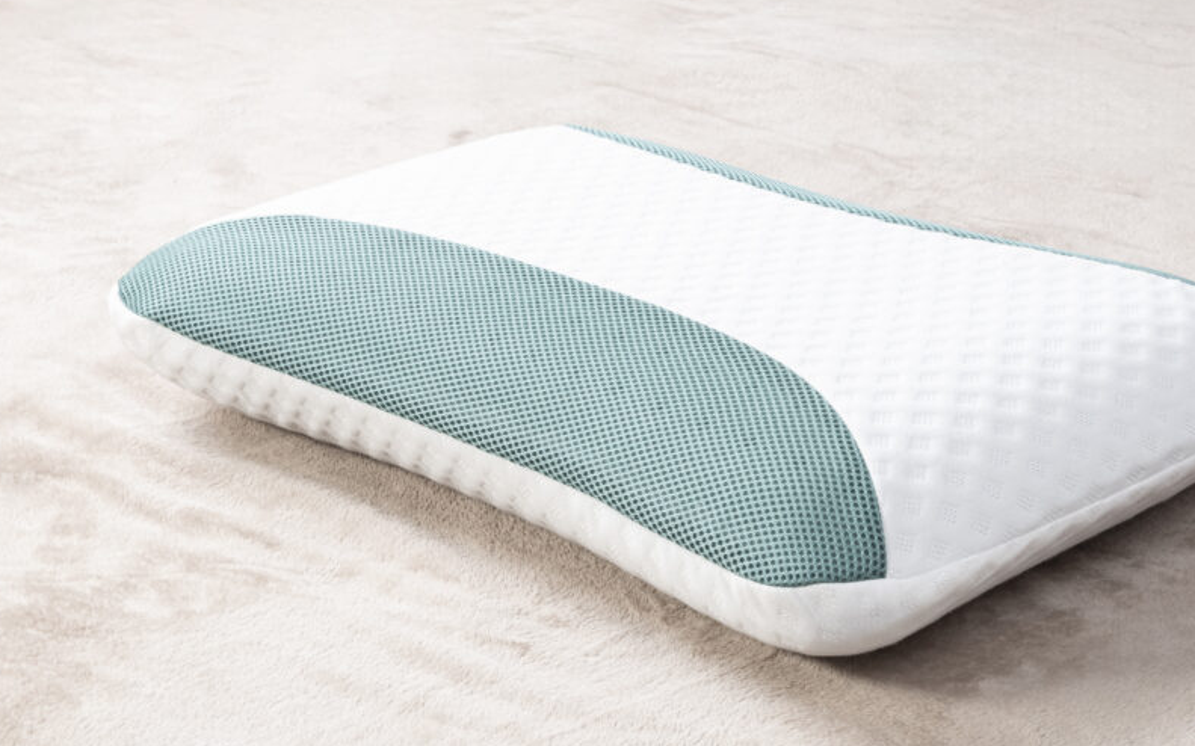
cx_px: 702
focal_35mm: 103
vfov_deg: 12.7
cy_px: 349
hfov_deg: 20.2
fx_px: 3354
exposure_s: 1/160
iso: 160
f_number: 14
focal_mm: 78
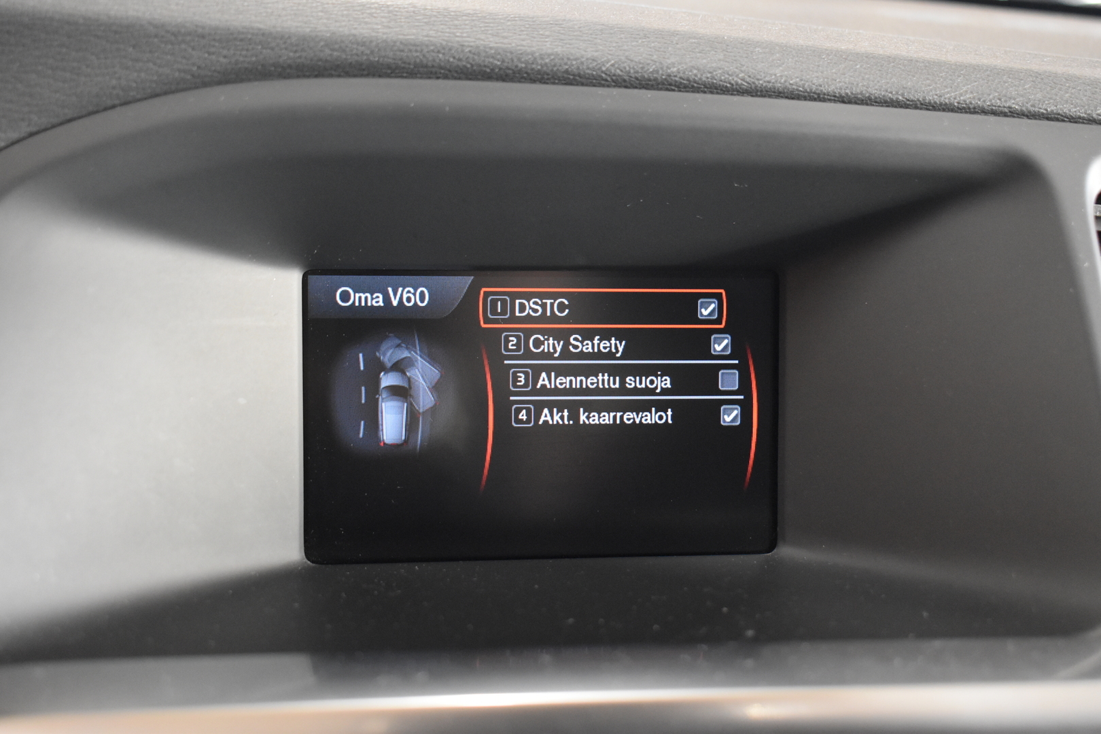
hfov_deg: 43.6
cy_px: 367
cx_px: 550
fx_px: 1376
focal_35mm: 45
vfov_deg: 29.9
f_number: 4.2
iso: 3200
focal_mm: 30
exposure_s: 1/60
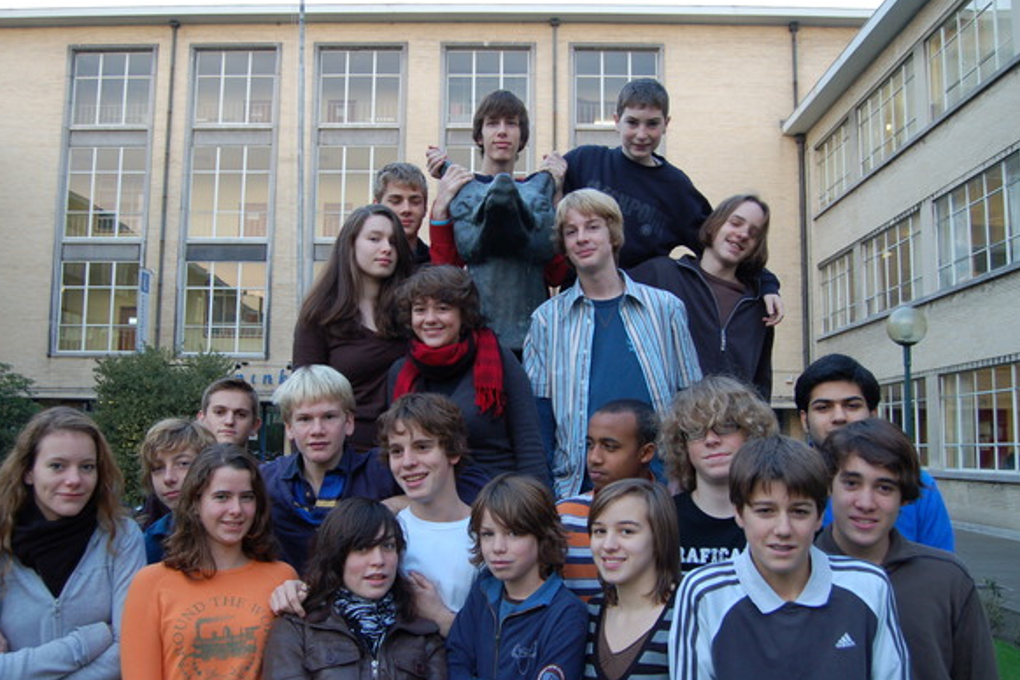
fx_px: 963
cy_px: 337
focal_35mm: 34
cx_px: 503
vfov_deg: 38.9
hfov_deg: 55.8
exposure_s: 1/60
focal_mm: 22
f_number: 4
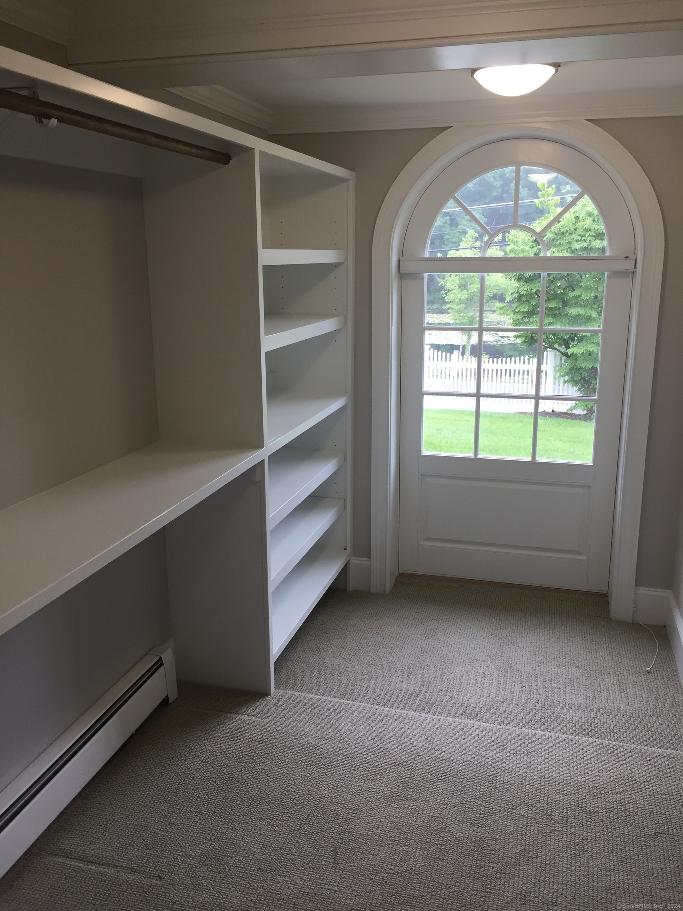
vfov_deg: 61.7
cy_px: 456
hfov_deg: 48.2
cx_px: 342
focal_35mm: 29
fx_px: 763
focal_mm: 4.15
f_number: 2.2
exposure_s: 1/40
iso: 32
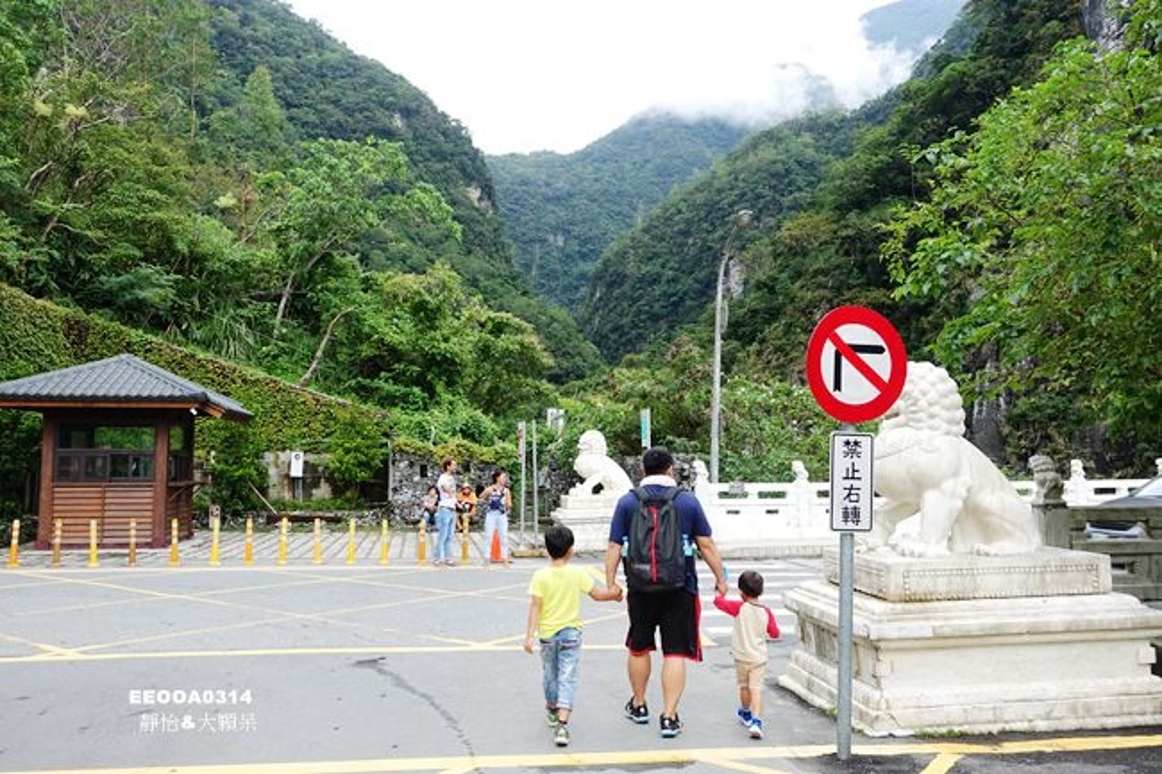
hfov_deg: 63.7
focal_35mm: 29
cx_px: 581
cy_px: 387
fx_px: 936
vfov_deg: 44.9
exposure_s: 1/160
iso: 125
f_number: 4
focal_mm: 10.51
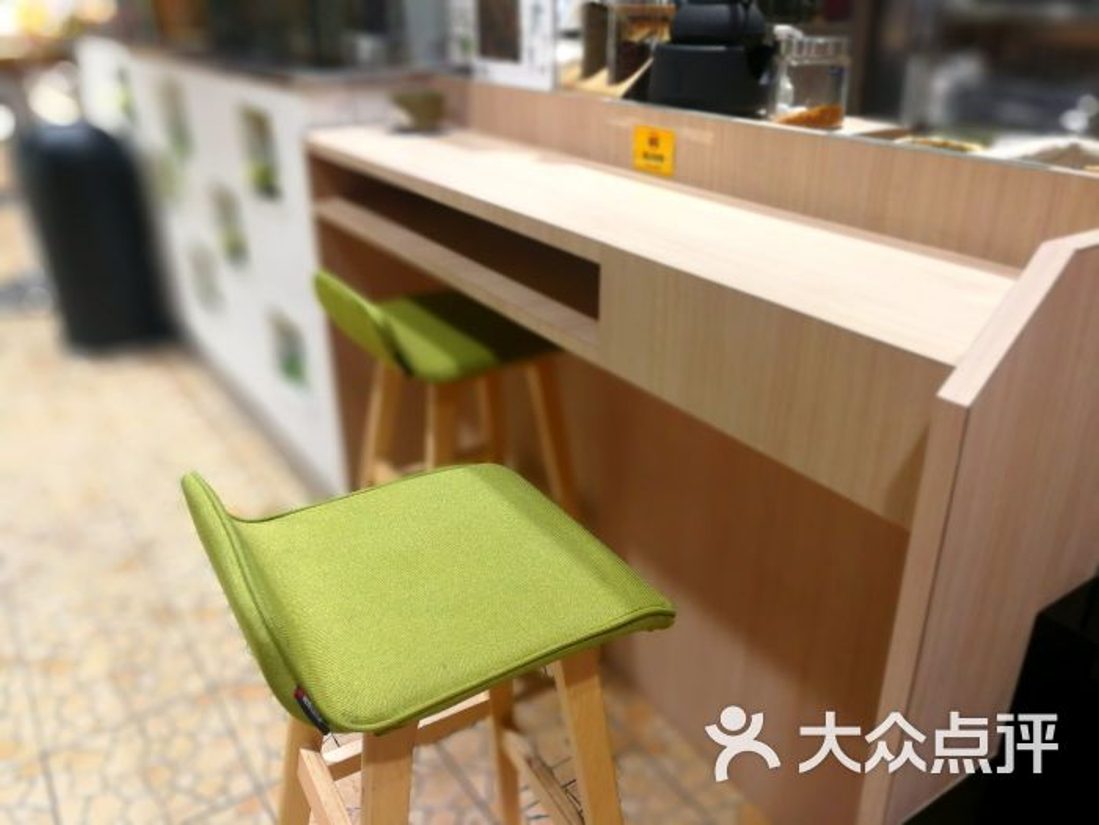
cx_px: 550
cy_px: 412
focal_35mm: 27
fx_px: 857
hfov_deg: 65.3
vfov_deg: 51.4
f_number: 4
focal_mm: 3.95
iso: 160
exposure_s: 1/40
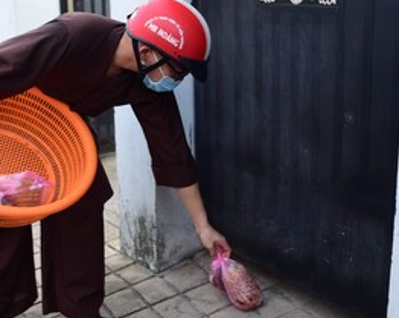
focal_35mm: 56
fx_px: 661
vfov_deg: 27.1
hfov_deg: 33.5
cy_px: 140
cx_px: 169
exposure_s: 1/80
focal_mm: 24
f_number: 7.1
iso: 250
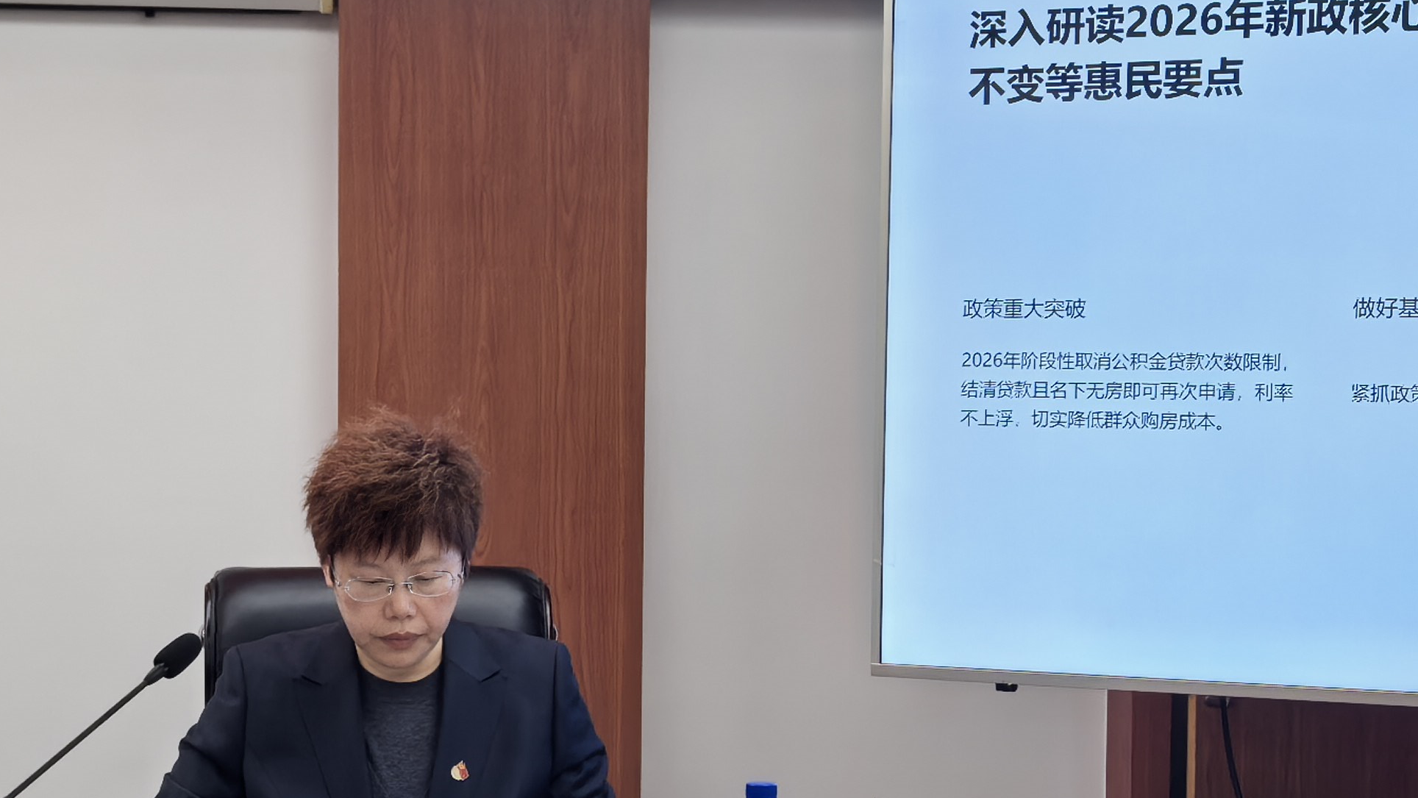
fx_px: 3046
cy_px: 570
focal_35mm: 81
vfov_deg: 14.9
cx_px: 636
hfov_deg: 26.2
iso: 100
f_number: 2
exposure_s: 1/100
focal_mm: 5.75
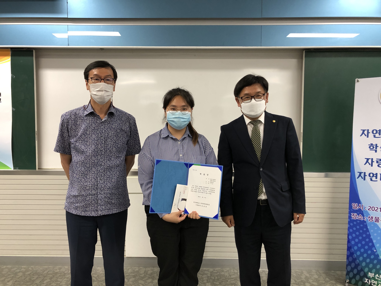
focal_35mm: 28
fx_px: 308
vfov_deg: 49.7
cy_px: 143
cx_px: 190
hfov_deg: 63.4
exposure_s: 1/15
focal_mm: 4
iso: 40
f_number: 1.8
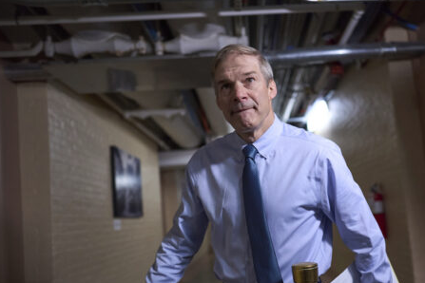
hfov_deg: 55.9
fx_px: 390
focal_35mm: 33
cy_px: 178
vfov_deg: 39.7
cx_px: 287
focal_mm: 24
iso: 640
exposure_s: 1/400
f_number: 1.4
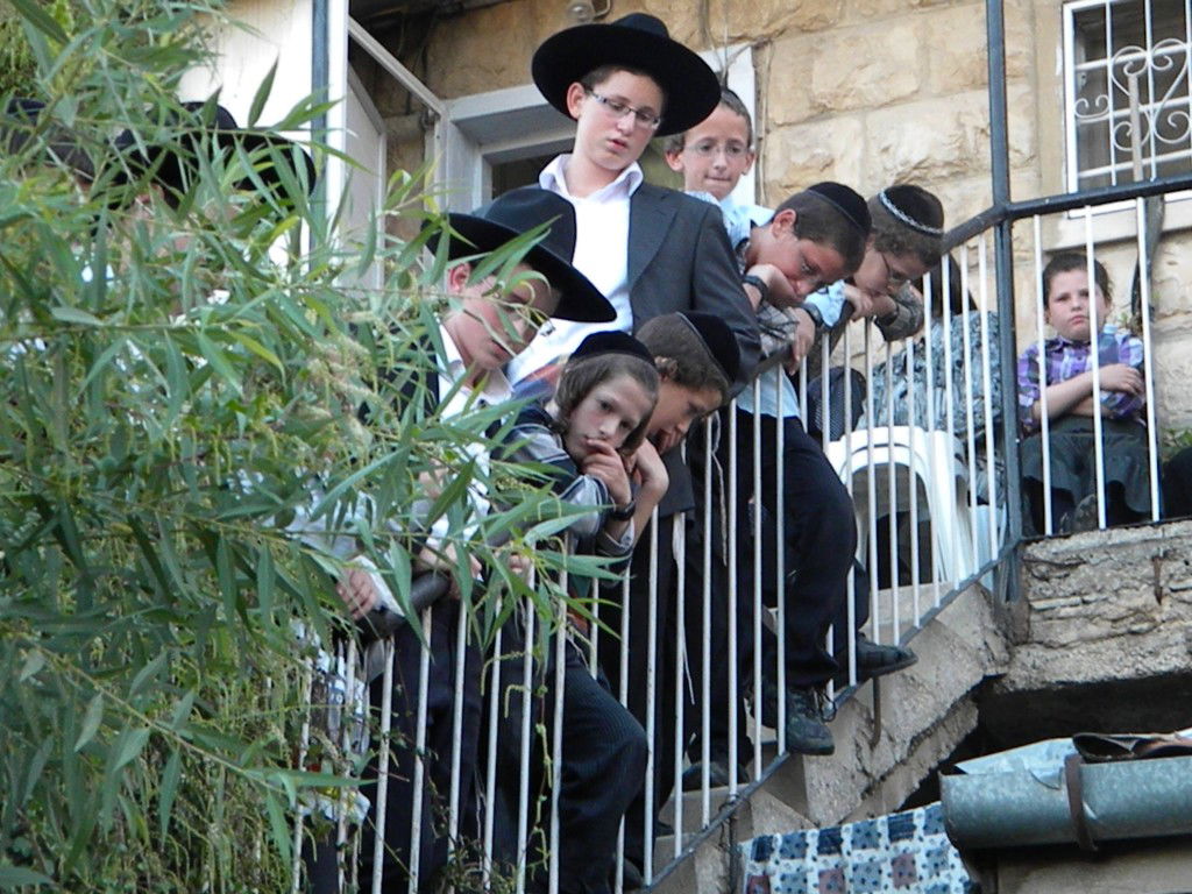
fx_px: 3616
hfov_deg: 18.7
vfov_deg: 14.1
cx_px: 596
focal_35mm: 105
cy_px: 447
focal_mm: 19
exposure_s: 1/167
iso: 720
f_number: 4.7
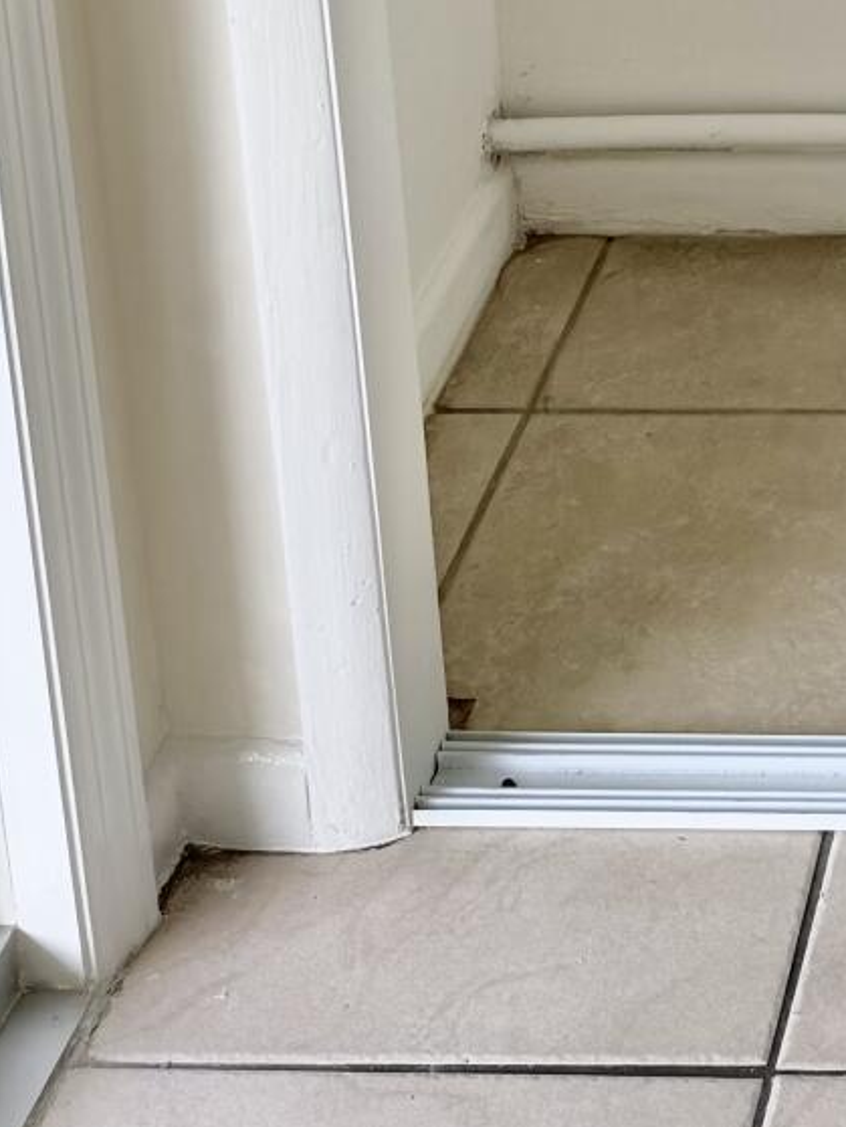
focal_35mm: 86
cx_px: 1282
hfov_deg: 15.7
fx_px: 2800
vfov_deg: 18.6
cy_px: -798
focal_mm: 6.76
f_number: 1.78
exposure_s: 1/572
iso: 80
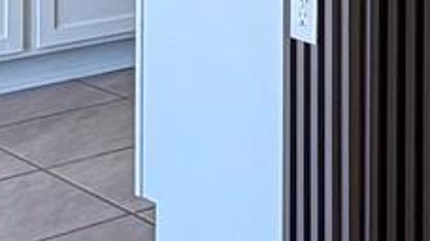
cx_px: 585
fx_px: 1219
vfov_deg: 10.3
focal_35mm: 107
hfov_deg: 18.4
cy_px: -269
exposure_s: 1/120
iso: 80
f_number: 2.2
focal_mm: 2.22
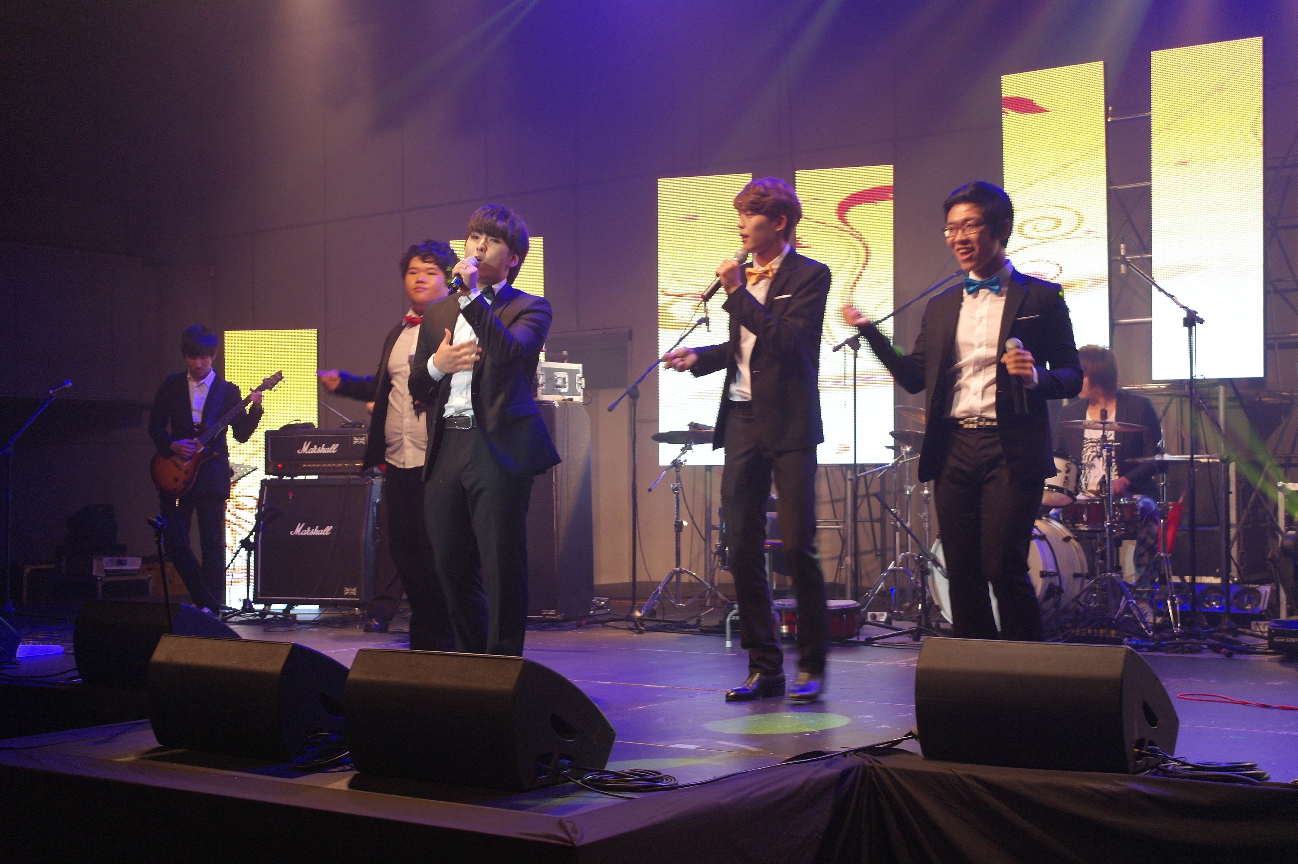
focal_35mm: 49
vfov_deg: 27.5
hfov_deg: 40.4
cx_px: 649
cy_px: 432
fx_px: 1766
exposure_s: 1/30
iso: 400
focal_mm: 32
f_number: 4.5
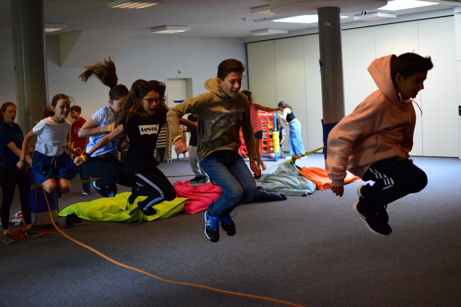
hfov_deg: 37.8
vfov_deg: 25.8
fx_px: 672
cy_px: 154
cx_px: 230
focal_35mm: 52
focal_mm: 35
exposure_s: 1/320
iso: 3200
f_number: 1.8
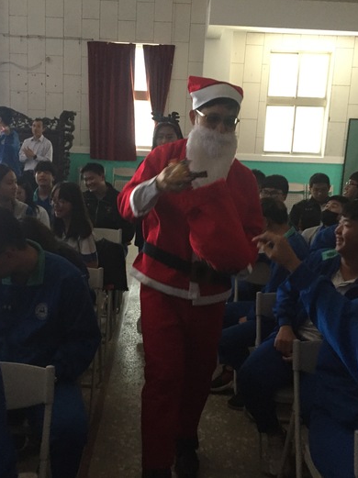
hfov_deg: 36.7
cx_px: 162
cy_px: 240
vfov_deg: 47.9
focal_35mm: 39
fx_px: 538
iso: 250
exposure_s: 1/30
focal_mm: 4.15
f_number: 2.2
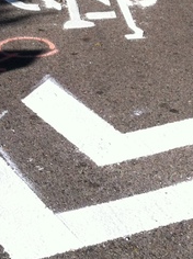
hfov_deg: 12.3
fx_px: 888
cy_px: -38
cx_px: 169
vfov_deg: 16.0
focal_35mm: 119
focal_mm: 3.85
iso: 80
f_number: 2.8
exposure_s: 1/1111
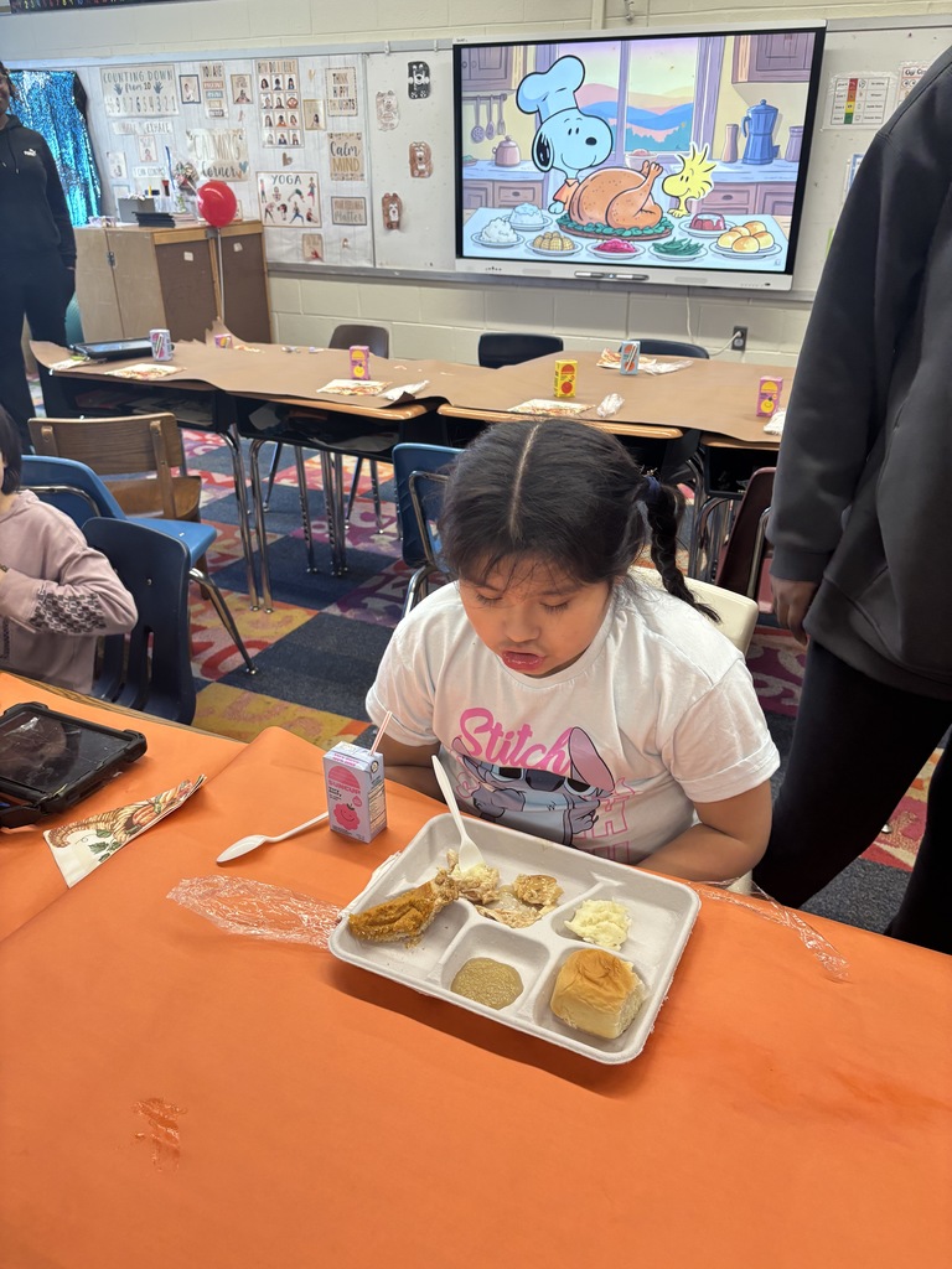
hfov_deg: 53.1
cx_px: 476
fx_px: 953
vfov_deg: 67.3
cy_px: 634
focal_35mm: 26
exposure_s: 1/60
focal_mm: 5.96
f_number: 1.6
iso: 160
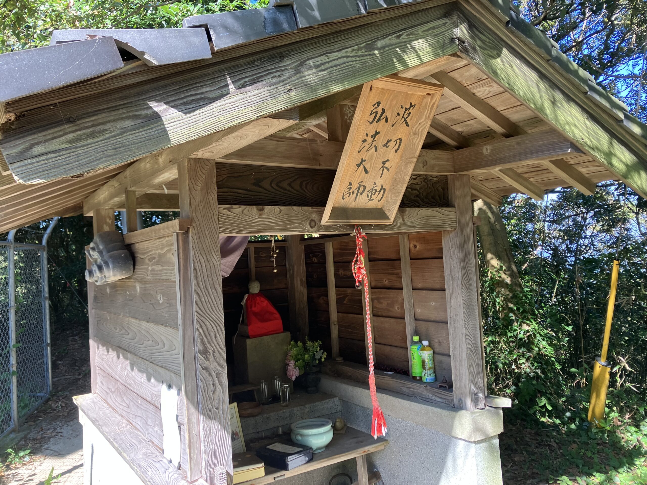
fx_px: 523
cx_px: 324
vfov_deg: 49.7
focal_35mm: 28
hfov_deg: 63.4
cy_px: 242
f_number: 1.8
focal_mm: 3.99
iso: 40
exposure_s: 1/125
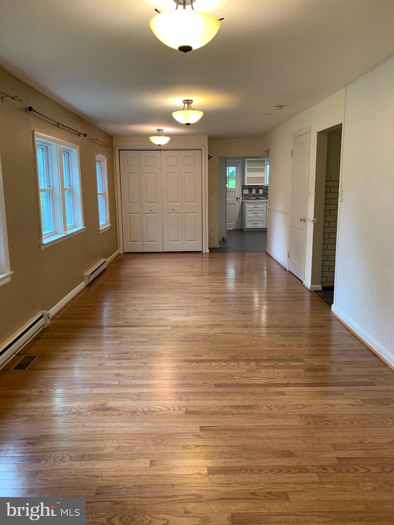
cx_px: 197
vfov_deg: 67.3
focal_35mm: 26
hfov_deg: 53.1
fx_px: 395
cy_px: 262
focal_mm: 4.25
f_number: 1.8
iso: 100
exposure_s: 1/60
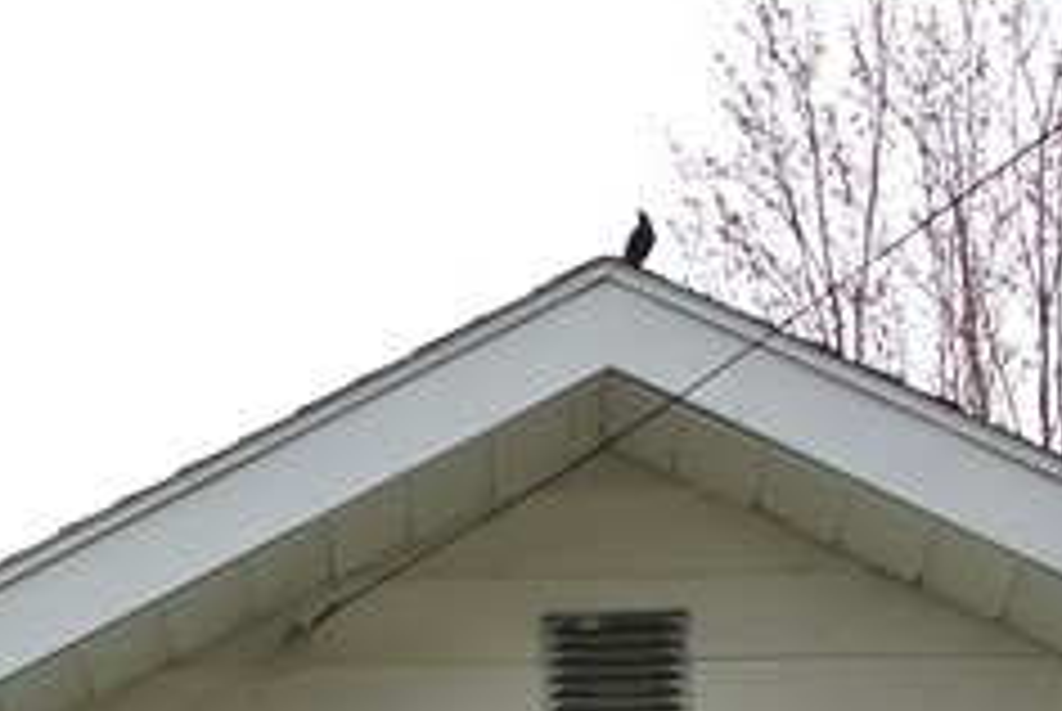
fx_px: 3456
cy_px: 1510
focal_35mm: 117
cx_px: 94
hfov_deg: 17.2
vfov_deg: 10.6
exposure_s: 1/640
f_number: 4.5
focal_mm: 10
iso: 100
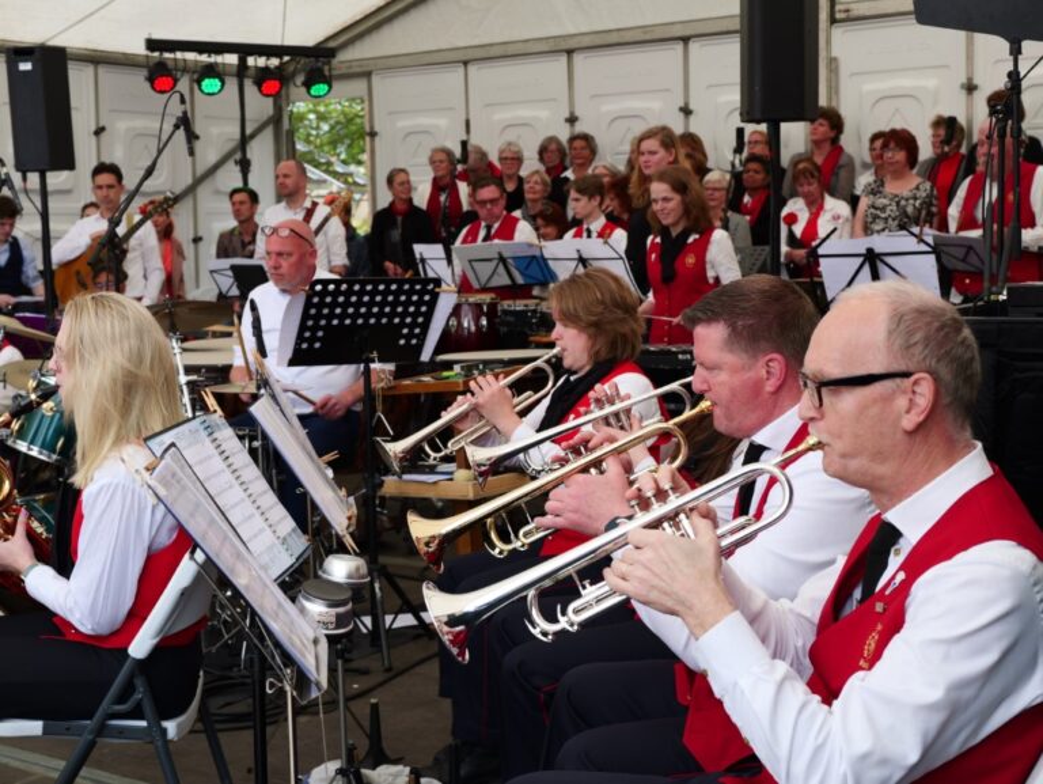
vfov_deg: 29.1
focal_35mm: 50
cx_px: 522
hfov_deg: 38.2
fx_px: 1507
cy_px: 392
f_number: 3.5
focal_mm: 25
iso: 100
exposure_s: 1/250
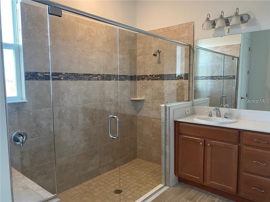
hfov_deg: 67.3
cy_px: 101
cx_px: 135
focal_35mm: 26
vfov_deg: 53.1
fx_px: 203
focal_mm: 4.25
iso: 160
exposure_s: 1/60
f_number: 1.8
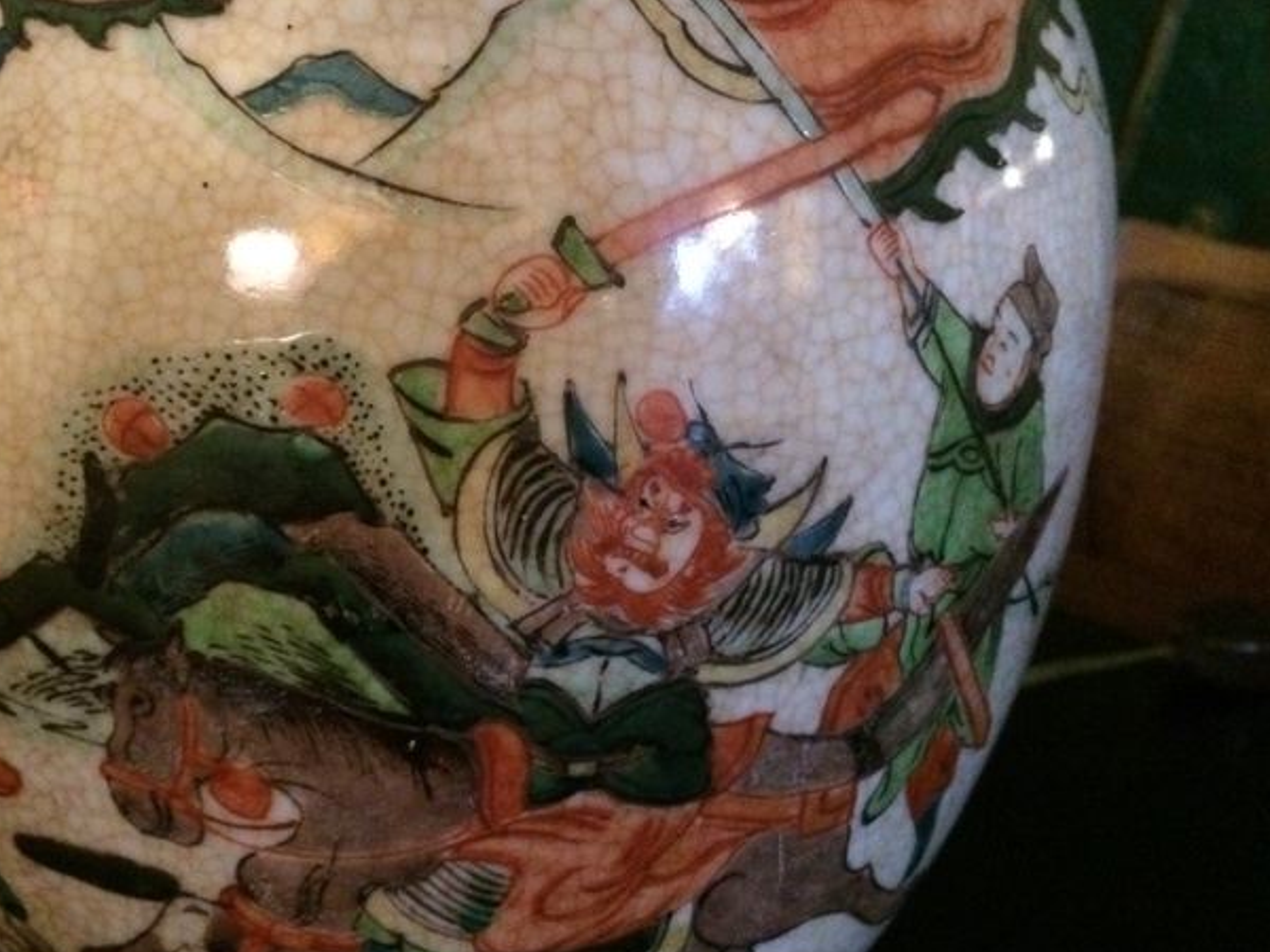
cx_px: 478
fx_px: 1651
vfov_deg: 32.2
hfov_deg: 41.8
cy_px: 473
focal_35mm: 45
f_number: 2.2
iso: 500
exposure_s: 1/15
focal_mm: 4.12
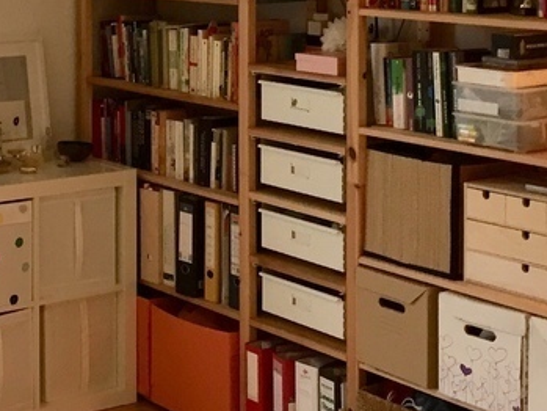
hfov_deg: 21.9
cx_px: -44
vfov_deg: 17.0
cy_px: 13
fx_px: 1344
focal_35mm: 85
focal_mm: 4.15
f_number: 2.2
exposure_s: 1/33
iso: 50
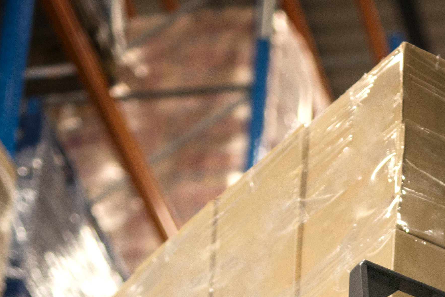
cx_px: 436
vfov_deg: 6.4
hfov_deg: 9.8
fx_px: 2584
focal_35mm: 209
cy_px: 588
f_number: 1.4
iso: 800
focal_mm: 50
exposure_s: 1/250
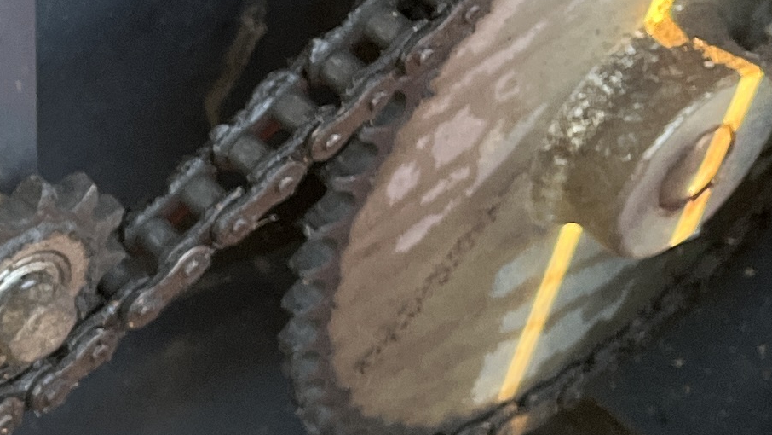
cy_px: 345
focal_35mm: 126
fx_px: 2580
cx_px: -347
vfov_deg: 9.6
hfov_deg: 15.8
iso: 125
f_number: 1.6
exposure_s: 1/109
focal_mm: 5.1
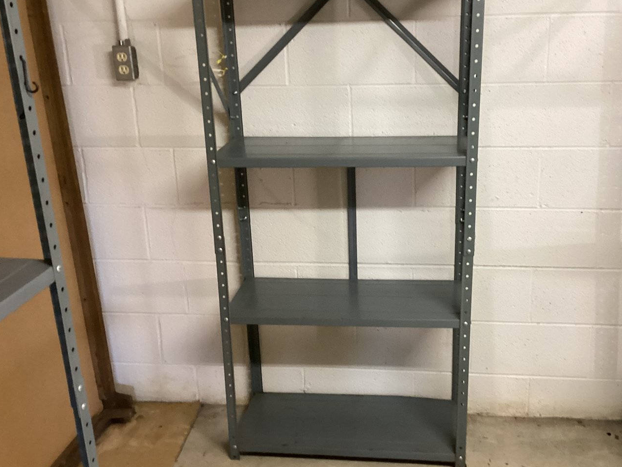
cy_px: 213
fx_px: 665
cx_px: 366
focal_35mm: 37
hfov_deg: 49.9
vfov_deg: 38.6
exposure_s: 1/40
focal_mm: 3.3
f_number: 2.4
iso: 320
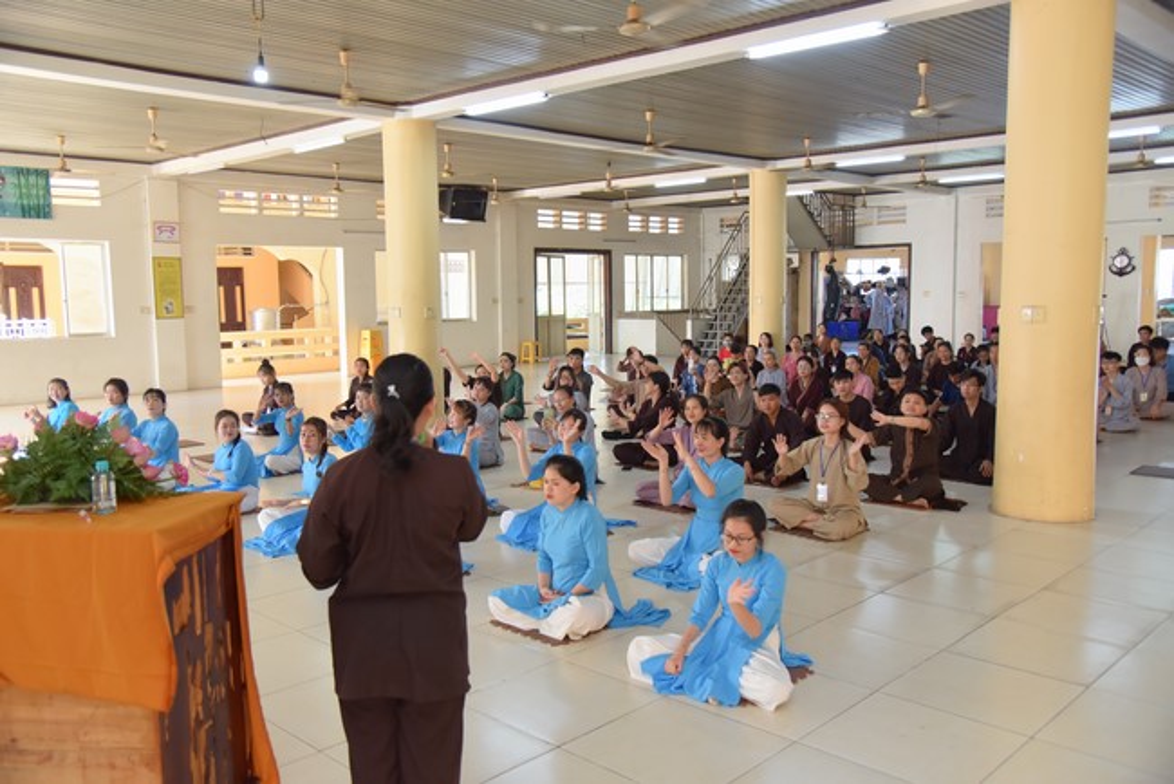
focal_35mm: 31
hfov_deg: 60.3
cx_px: 587
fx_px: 1011
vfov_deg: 42.4
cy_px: 392
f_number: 4.5
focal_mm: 31
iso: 800
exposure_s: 1/125
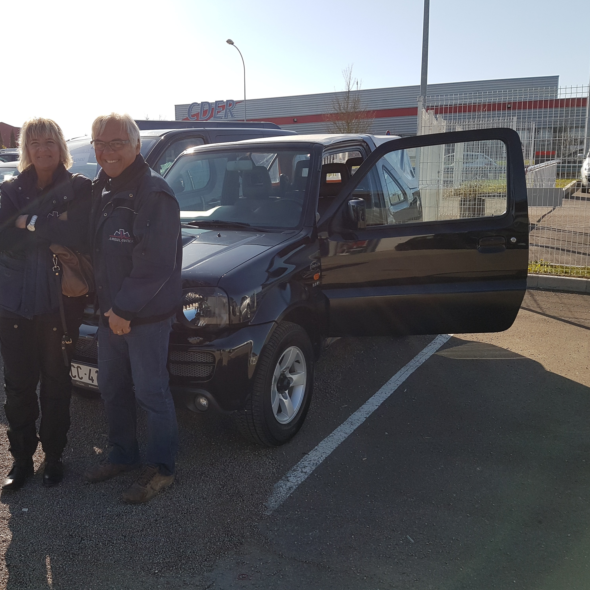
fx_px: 598
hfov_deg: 51.9
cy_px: 297
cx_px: 219
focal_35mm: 31
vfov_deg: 52.5
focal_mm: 4.2
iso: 40
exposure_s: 1/1852
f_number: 1.7
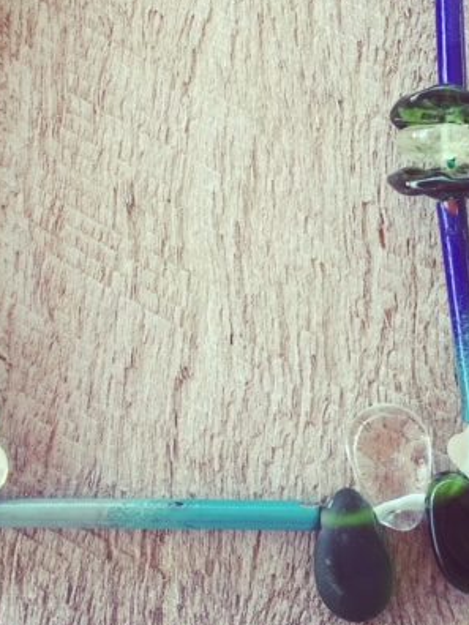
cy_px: 193
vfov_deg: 30.4
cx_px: 208
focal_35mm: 63
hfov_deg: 23.3
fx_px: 1138
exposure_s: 1/123
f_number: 2.2
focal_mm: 4.15
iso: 32
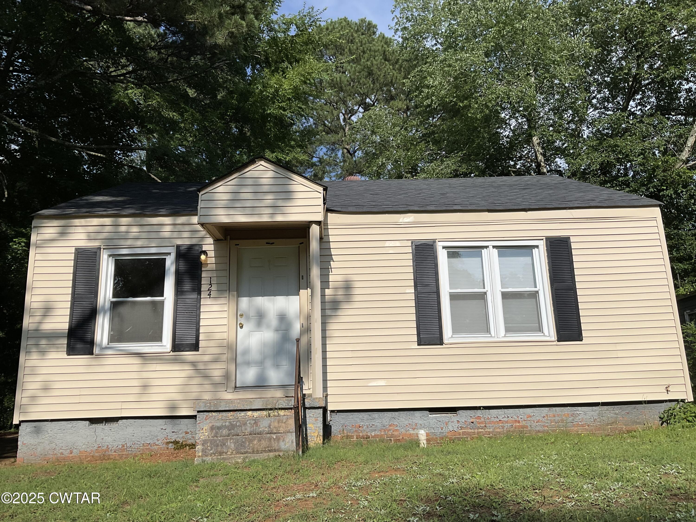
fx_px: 583
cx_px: 348
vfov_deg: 48.2
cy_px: 261
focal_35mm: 29
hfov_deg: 61.7
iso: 16
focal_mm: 3
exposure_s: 1/3788
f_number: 1.8
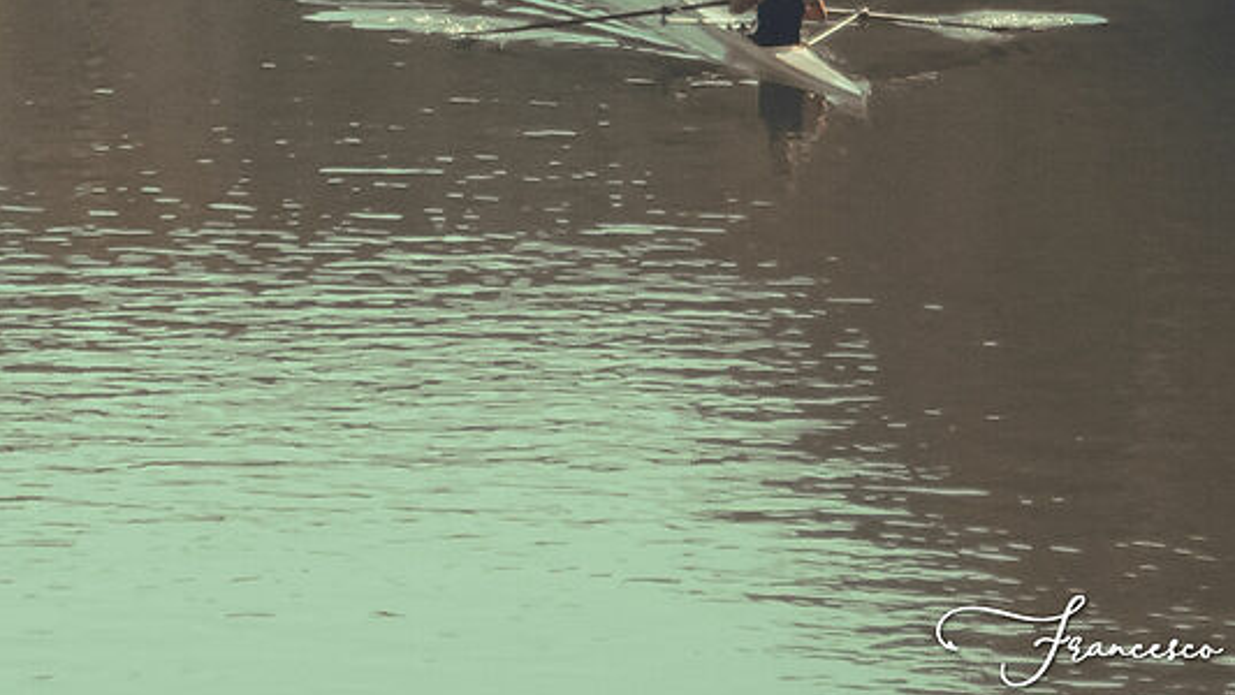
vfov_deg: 2.8
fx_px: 13985
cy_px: -1325
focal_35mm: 427
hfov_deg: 5.0
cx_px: -1263
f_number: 5.5
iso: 200
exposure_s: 1/1250
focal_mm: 42
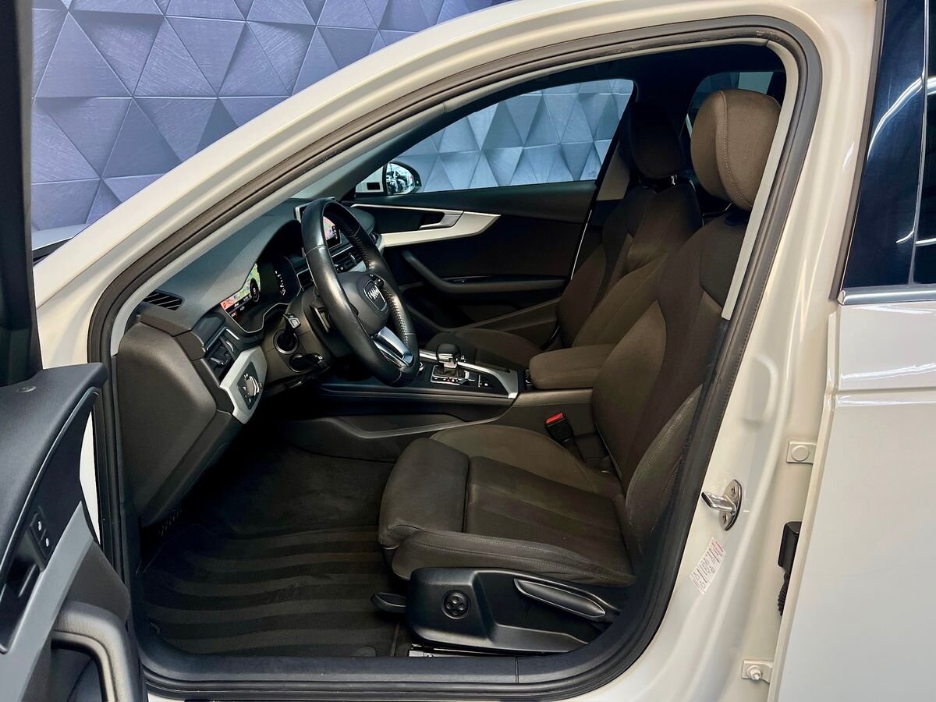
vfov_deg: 53.1
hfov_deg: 67.3
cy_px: 351
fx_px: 703
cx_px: 468
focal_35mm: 26
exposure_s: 1/113
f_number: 1.5
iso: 125
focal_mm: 5.7
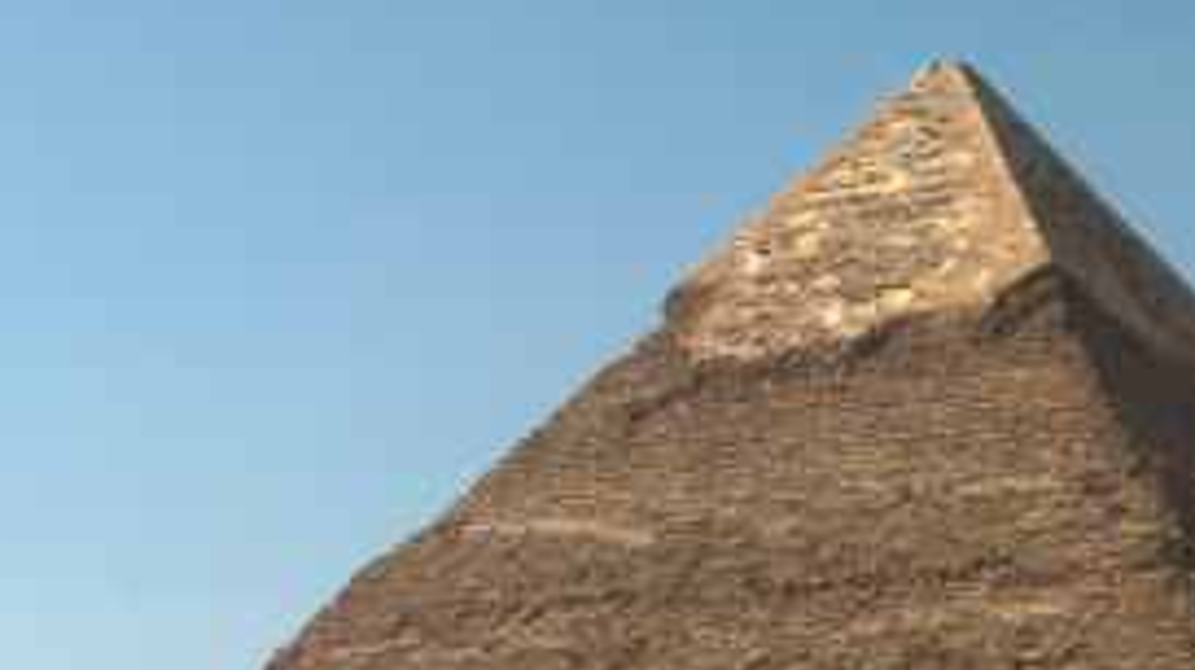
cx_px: 123
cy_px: 718
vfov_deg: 9.3
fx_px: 4084
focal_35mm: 129
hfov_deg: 16.4
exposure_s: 1/1000
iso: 125
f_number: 6.3
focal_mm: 20.4
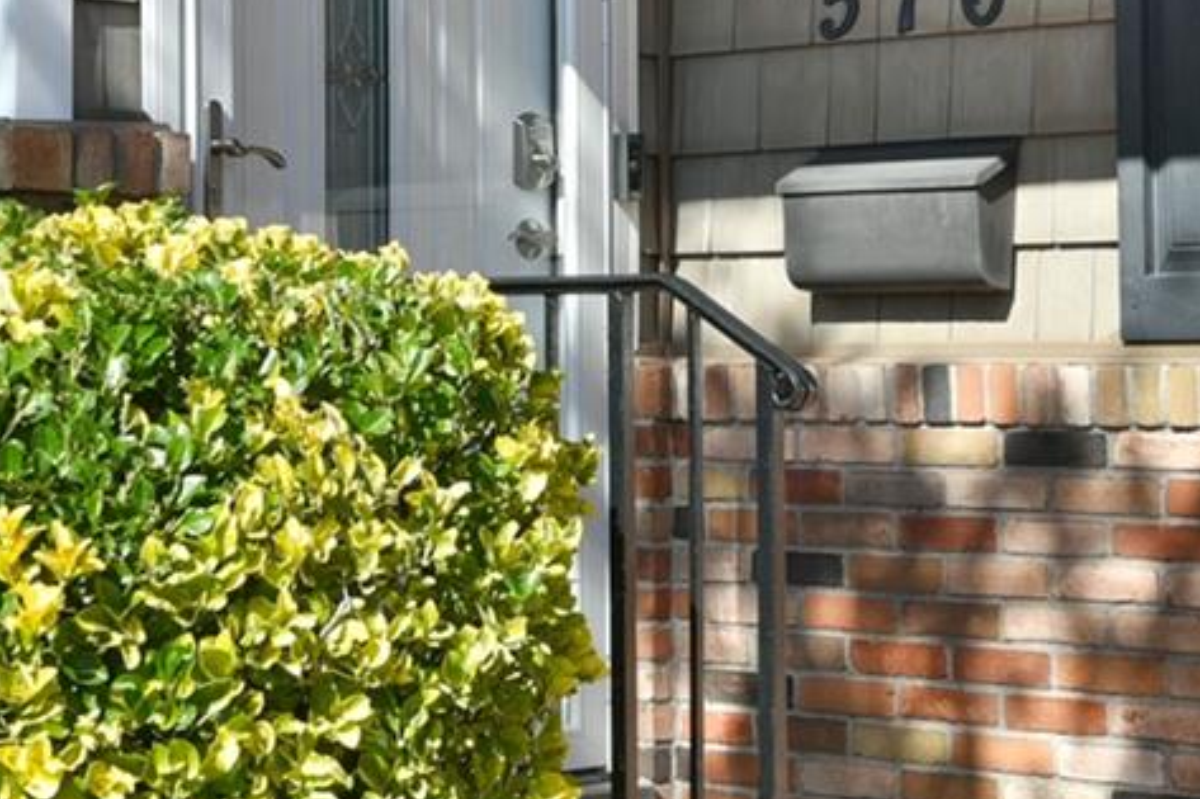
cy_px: 297
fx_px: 3465
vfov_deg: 13.1
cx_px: 804
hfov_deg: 19.6
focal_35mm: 104
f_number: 8
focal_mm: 24
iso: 100
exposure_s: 1/125
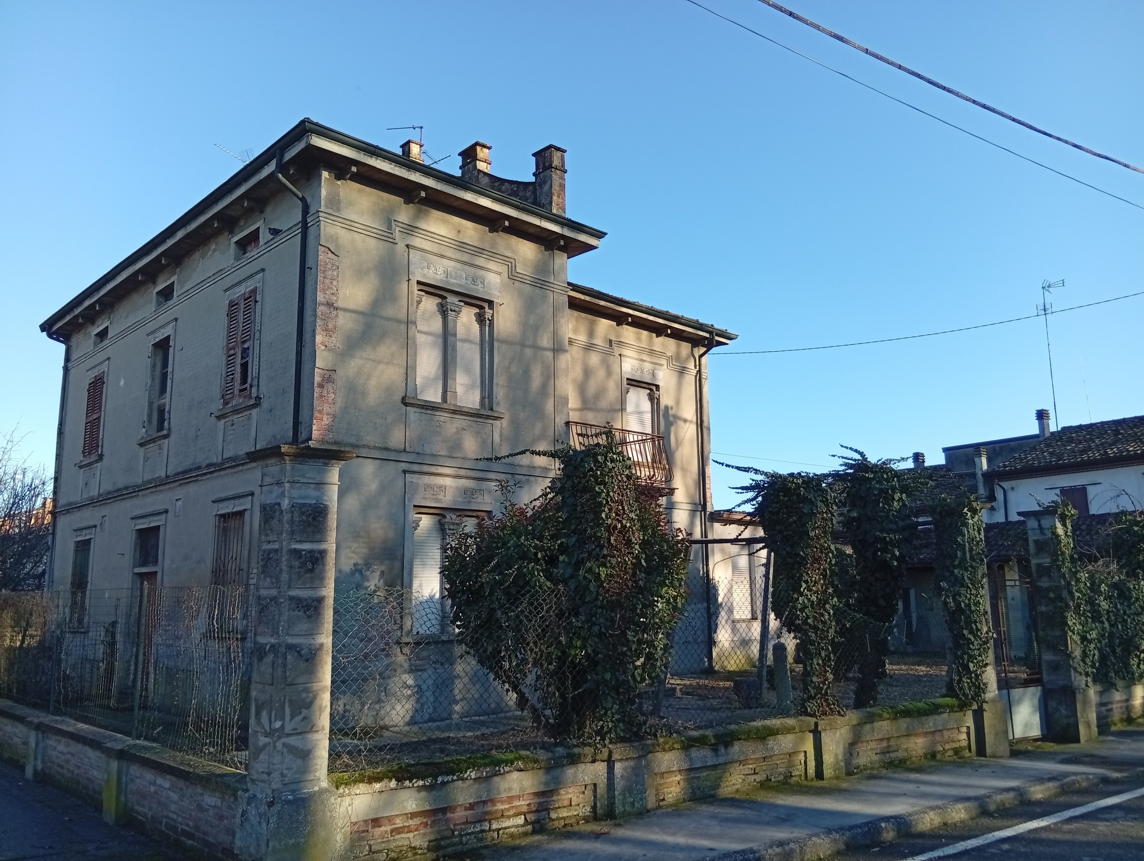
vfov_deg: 51.5
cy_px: 430
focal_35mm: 27
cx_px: 572
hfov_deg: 65.2
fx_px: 894
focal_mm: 3.84
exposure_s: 1/531
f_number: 1.8
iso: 50
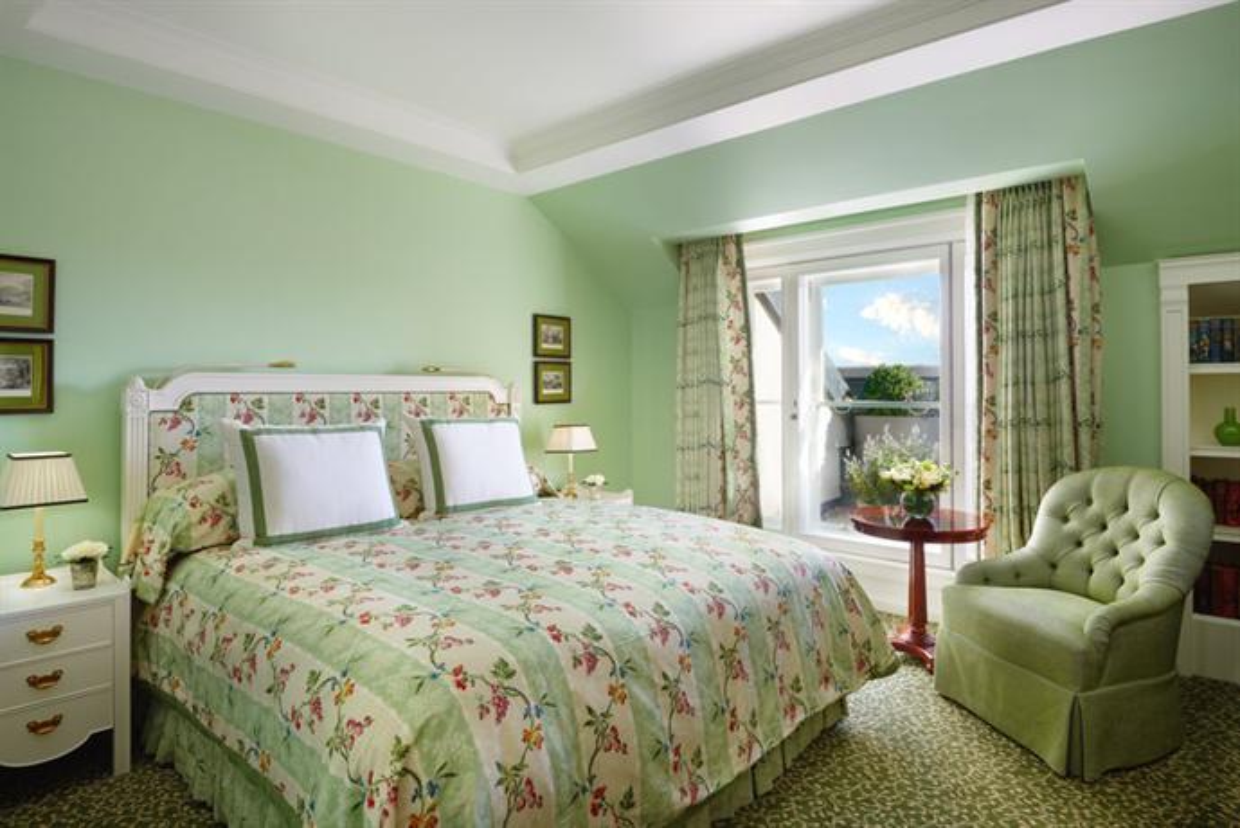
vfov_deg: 64.6
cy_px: 414
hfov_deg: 86.9
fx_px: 655
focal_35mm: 19
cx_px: 620
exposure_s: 1/2
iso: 50
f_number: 16
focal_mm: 19
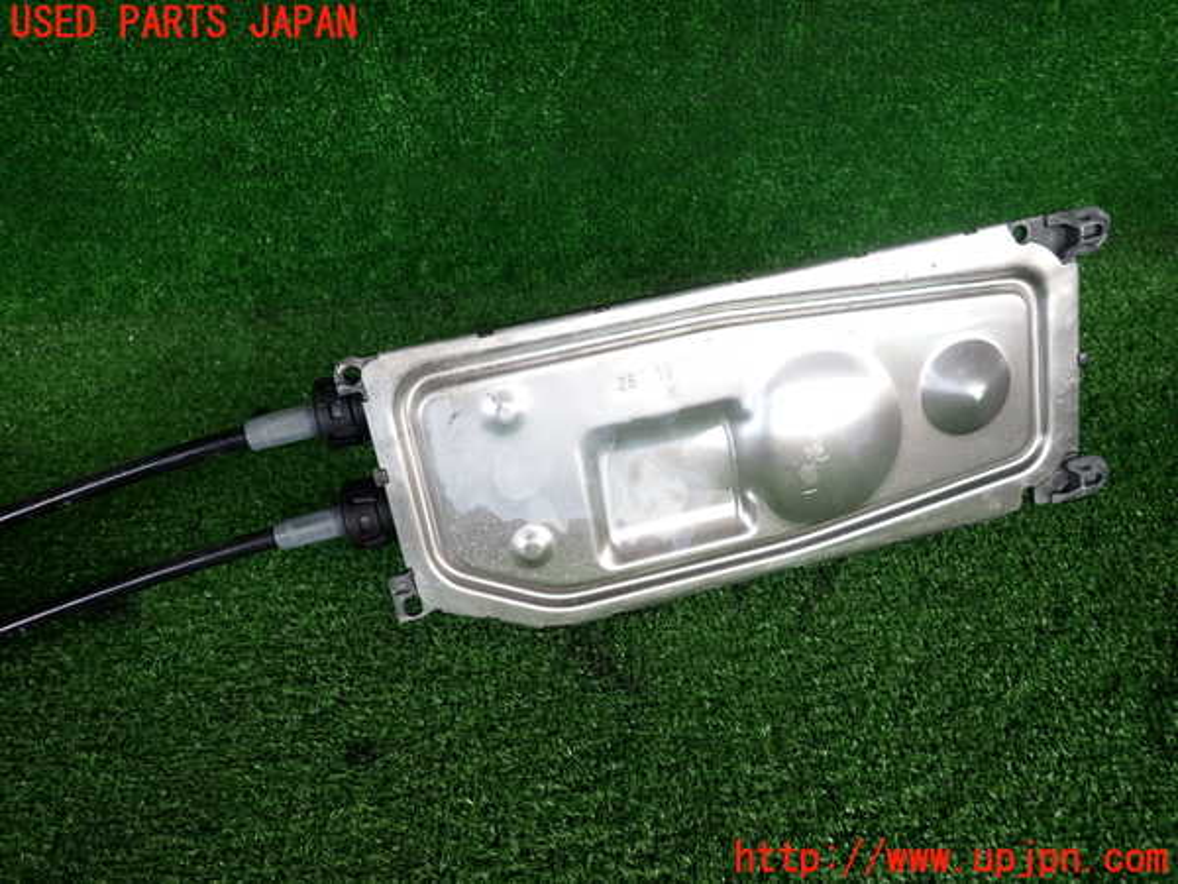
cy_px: 442
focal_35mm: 25
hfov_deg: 69.4
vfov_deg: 54.9
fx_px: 851
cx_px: 589
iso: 100
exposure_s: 1/160
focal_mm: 4.5
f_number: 2
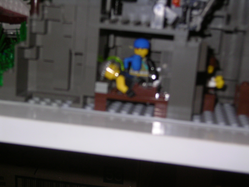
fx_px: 417
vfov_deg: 25.2
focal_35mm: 58
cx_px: 124
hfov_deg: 33.2
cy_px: 94
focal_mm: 9.1
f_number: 3.6
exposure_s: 1/48.8
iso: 100
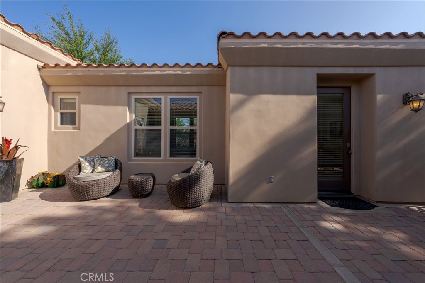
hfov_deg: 112.6
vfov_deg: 90.0
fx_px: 142
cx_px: 212
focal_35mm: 12
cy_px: 142
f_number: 10
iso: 400
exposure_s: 1/2500
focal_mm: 12
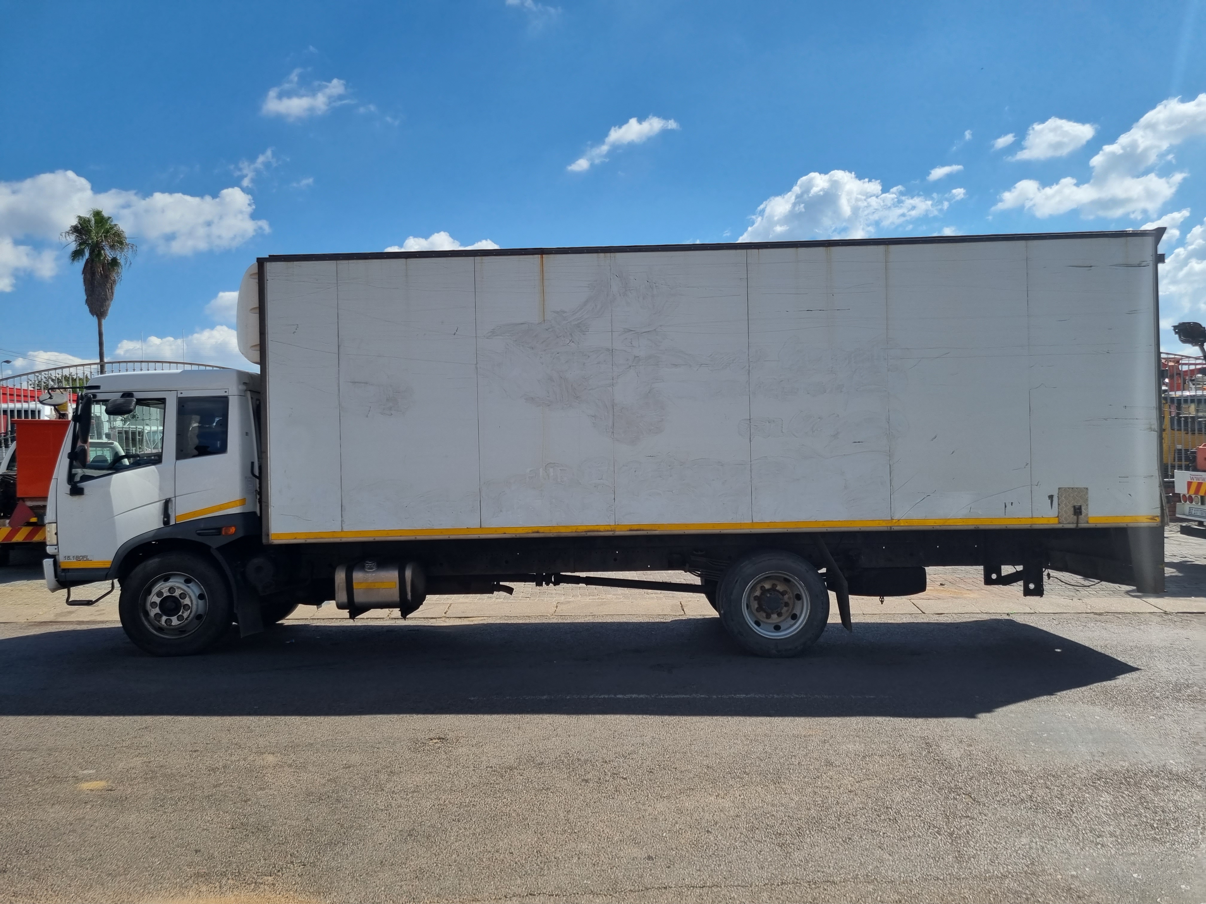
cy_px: 452
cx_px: 603
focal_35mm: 26
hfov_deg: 67.3
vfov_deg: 53.1
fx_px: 906
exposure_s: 1/3144
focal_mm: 5.4
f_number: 1.8
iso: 50
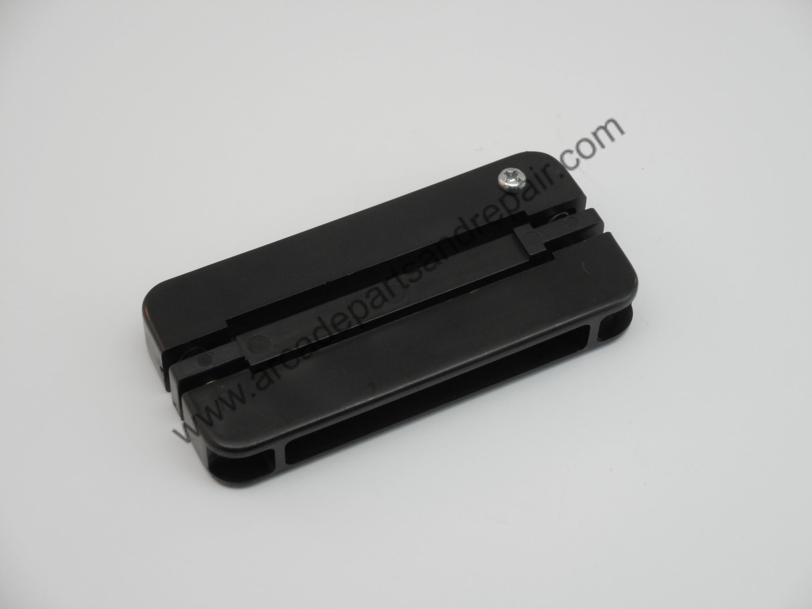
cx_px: 406
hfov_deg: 22.0
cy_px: 304
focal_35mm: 89
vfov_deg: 16.6
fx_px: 2088
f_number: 5.6
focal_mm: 15.9
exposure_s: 1/60
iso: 220
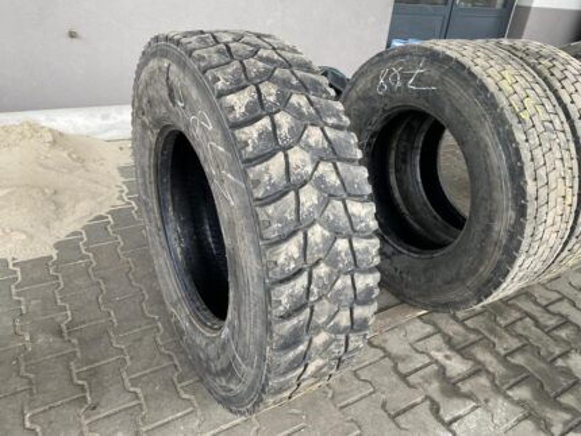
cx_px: 290
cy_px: 218
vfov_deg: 53.1
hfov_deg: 67.3
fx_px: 437
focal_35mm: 26
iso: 100
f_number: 1.8
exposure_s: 1/121
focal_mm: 4.25
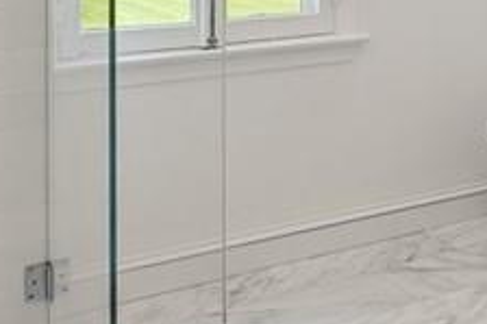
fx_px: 919
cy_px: -20
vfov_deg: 19.3
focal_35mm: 68
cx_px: 629
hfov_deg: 25.6
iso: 200
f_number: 11
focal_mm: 14
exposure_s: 1/10
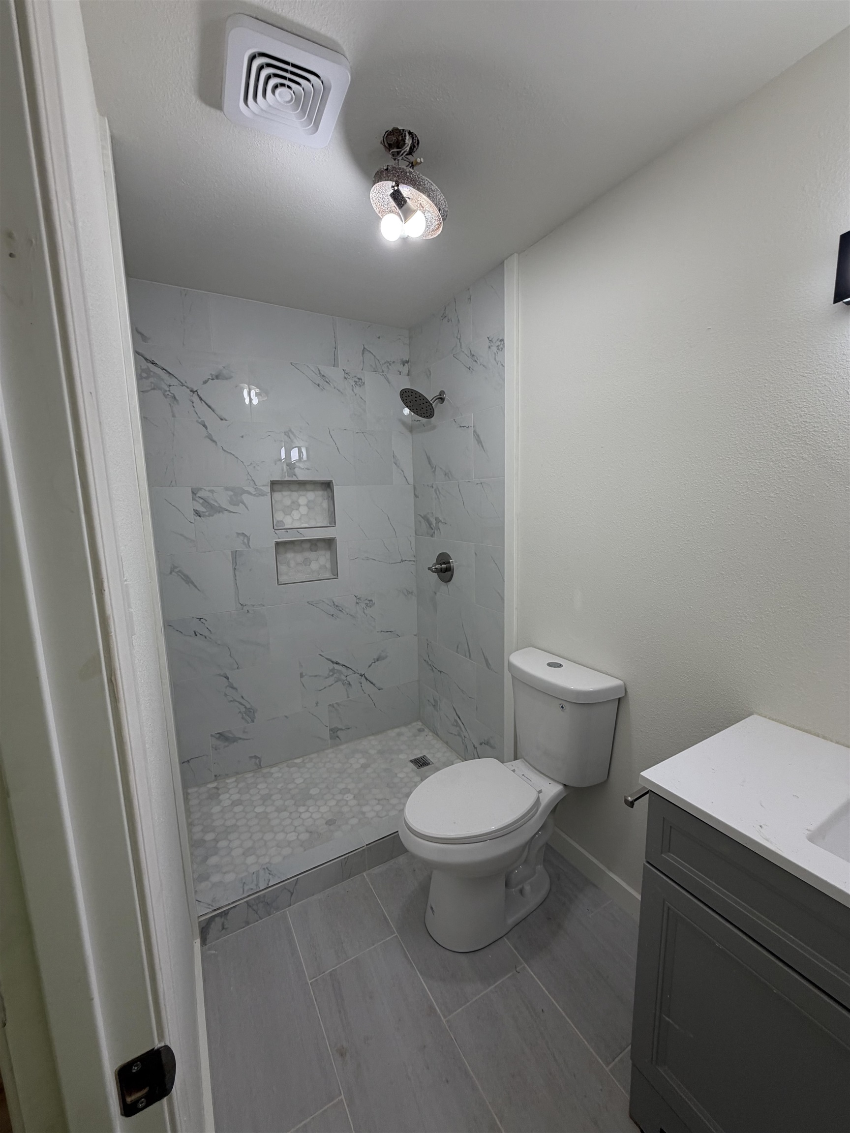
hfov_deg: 85.7
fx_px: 458
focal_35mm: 14
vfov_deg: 102.1
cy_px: 566
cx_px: 425
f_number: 2.2
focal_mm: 2.22
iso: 80
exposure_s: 1/120
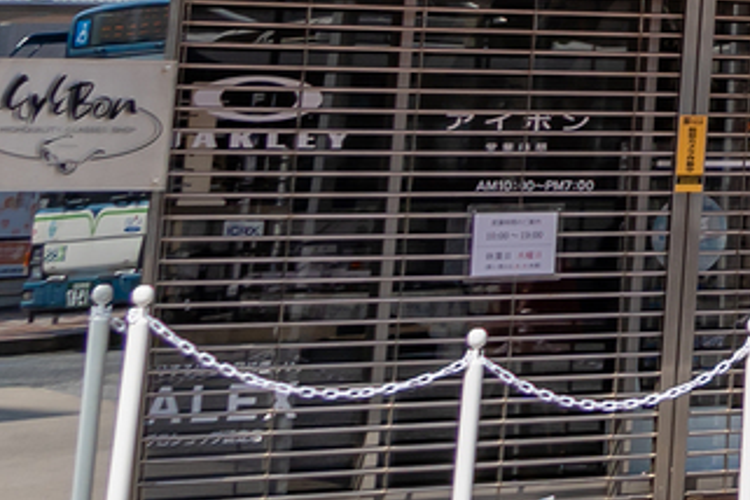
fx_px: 3500
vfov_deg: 7.6
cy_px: -700
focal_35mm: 168
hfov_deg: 10.4
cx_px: 1874
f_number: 8
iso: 100
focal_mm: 18
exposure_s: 1/400
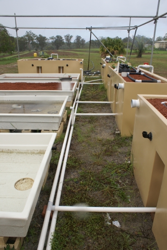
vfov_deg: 67.3
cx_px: 84
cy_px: 125
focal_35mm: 27
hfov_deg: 48.0
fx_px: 187
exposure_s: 1/80
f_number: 9
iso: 100
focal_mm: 18
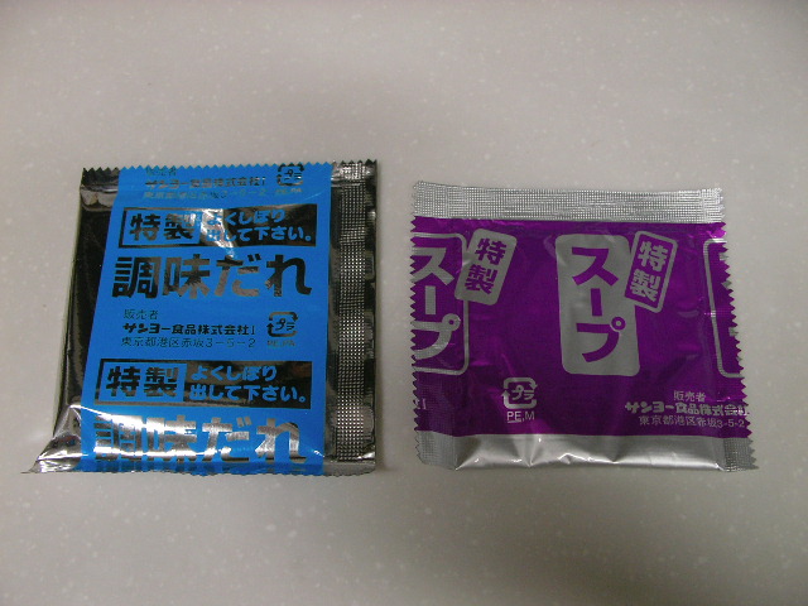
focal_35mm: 38
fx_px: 887
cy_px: 303
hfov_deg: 49.0
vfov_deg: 37.7
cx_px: 404
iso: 100
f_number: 3.5
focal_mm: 5.8
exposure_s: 1/17
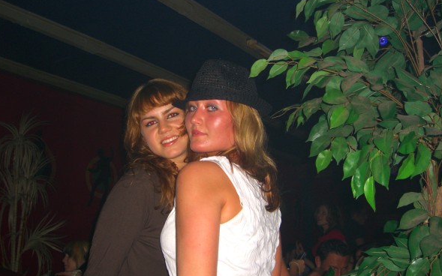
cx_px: 218
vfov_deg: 31.2
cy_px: 152
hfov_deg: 48.2
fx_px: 494
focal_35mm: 41
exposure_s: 1/60
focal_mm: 7.9
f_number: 2.8
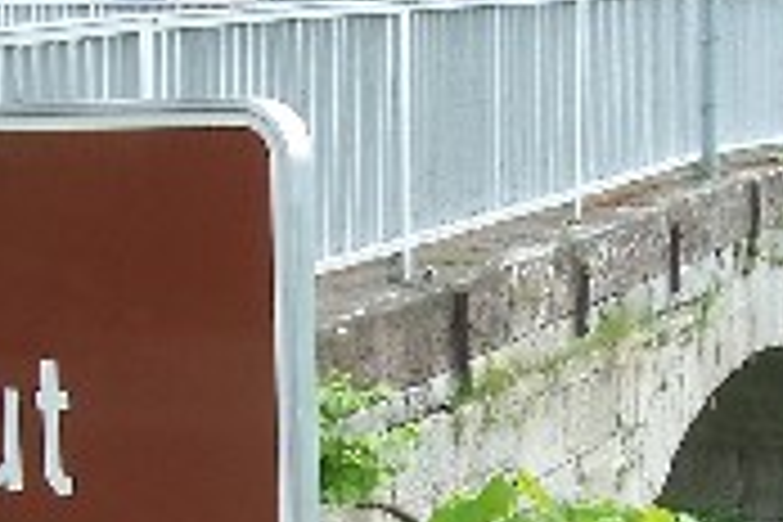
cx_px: 374
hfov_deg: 17.8
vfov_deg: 11.8
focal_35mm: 115
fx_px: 2501
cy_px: 500
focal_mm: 5.6
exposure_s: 1/125
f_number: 5.6
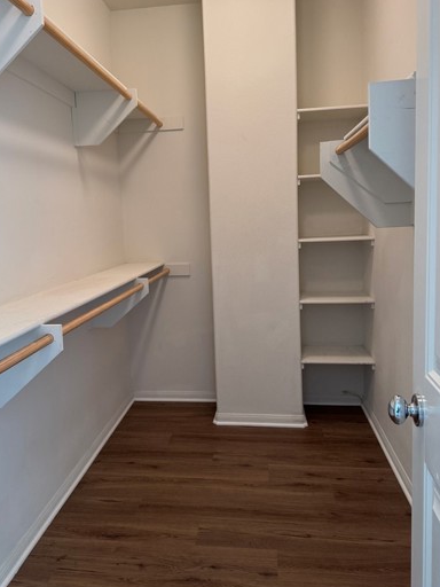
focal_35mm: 30
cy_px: 273
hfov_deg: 46.7
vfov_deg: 59.9
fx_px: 508
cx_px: 194
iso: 200
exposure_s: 1/60
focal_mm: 6.76
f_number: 1.78
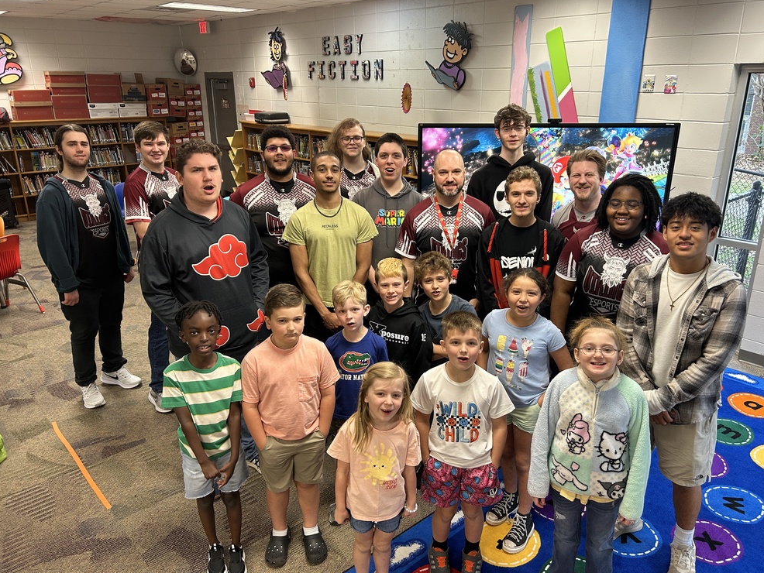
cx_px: 394
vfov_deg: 51.4
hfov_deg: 65.3
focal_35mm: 27
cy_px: 293
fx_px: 596
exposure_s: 1/60
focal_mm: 5.7
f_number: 1.5
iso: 125
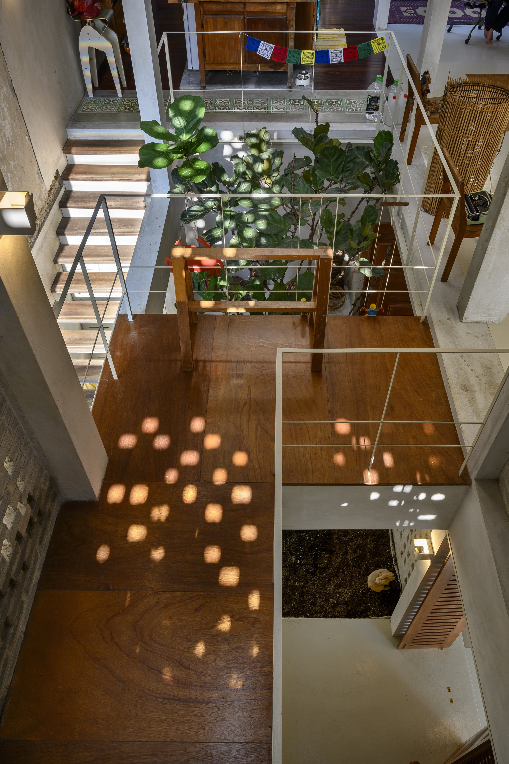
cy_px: 382
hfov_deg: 52.2
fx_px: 520
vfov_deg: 72.6
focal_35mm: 24
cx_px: 254
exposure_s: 1/6
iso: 100
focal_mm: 24.5
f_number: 13
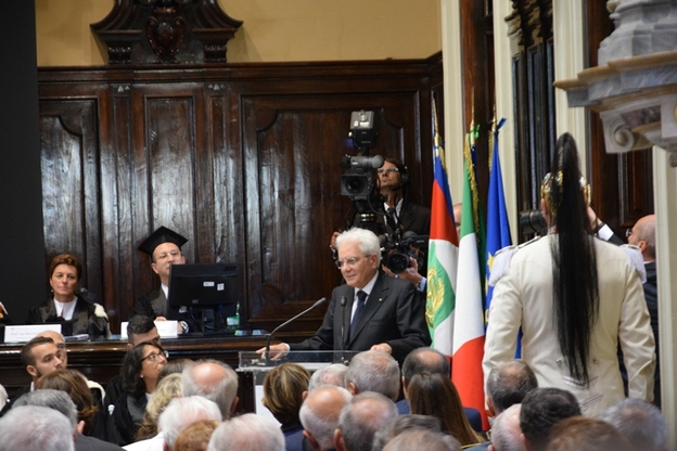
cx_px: 338
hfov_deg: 13.0
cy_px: 226
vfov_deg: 8.7
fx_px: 2962
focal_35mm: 158
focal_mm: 105
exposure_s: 1/60
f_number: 5.6
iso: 2800
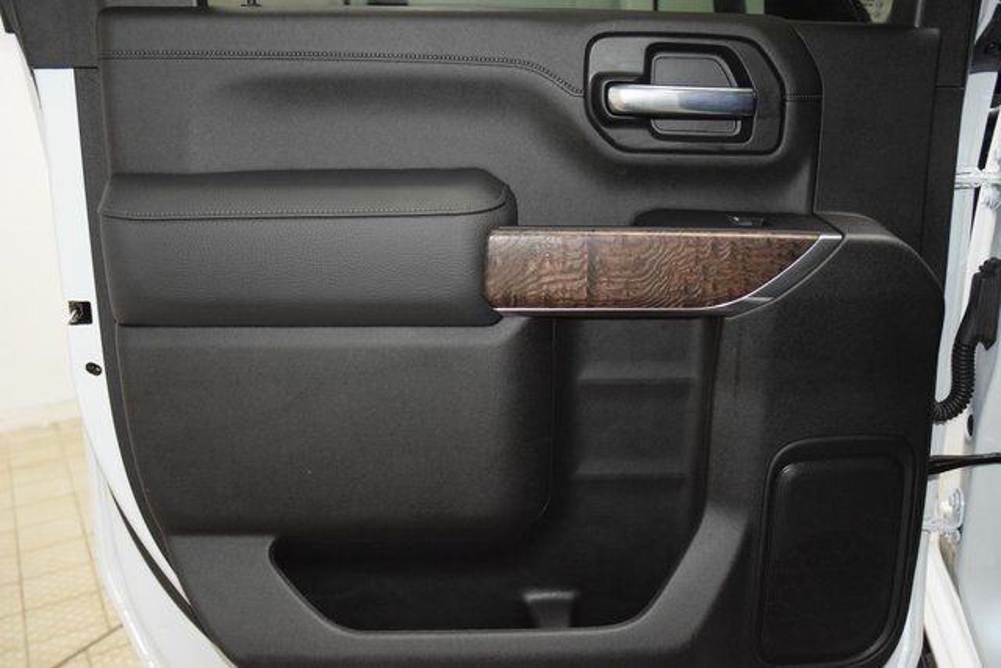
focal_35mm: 36
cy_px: 334
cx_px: 500
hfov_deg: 53.1
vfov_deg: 36.9
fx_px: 1001
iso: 3200
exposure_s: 1/125
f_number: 3.8
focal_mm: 24
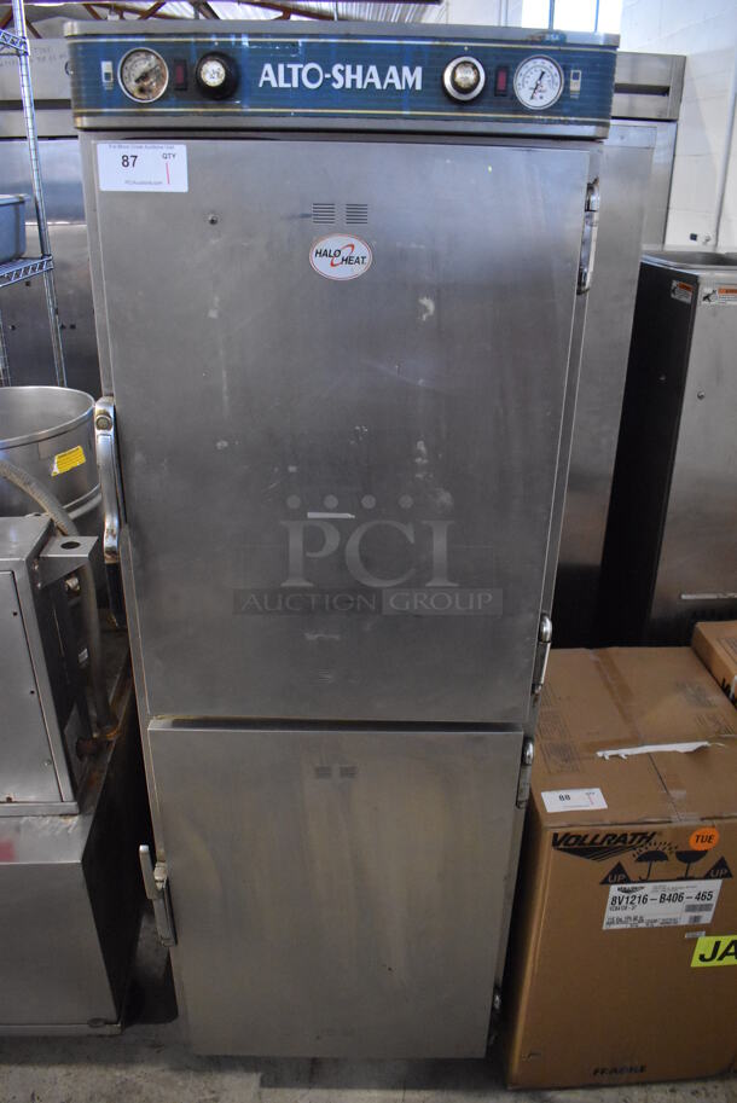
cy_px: 552
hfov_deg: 48.0
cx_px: 368
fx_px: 828
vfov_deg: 67.3
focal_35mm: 27
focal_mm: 18
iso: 5600
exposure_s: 1/125
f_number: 3.5
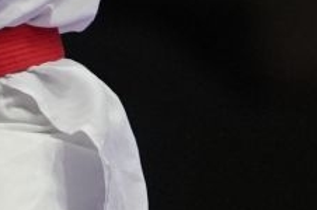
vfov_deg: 0.9
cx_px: 504
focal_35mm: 1596
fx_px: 14033
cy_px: -377
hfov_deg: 1.3
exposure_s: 1/1000
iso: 3200
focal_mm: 200
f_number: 2.8
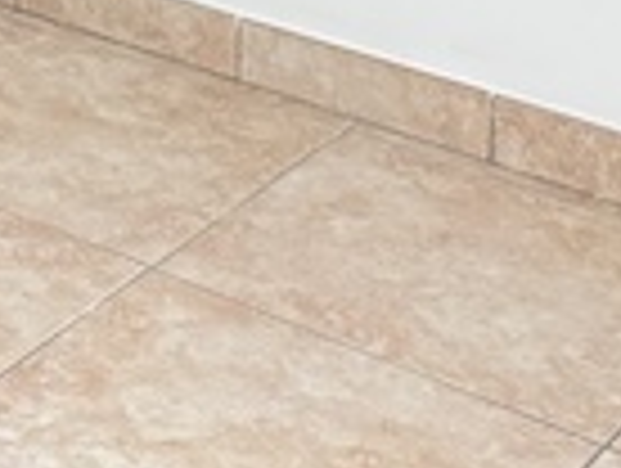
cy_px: -801
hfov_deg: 12.3
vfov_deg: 9.2
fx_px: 2498
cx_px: -666
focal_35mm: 139
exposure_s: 1/65
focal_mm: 6.76
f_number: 1.78
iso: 200
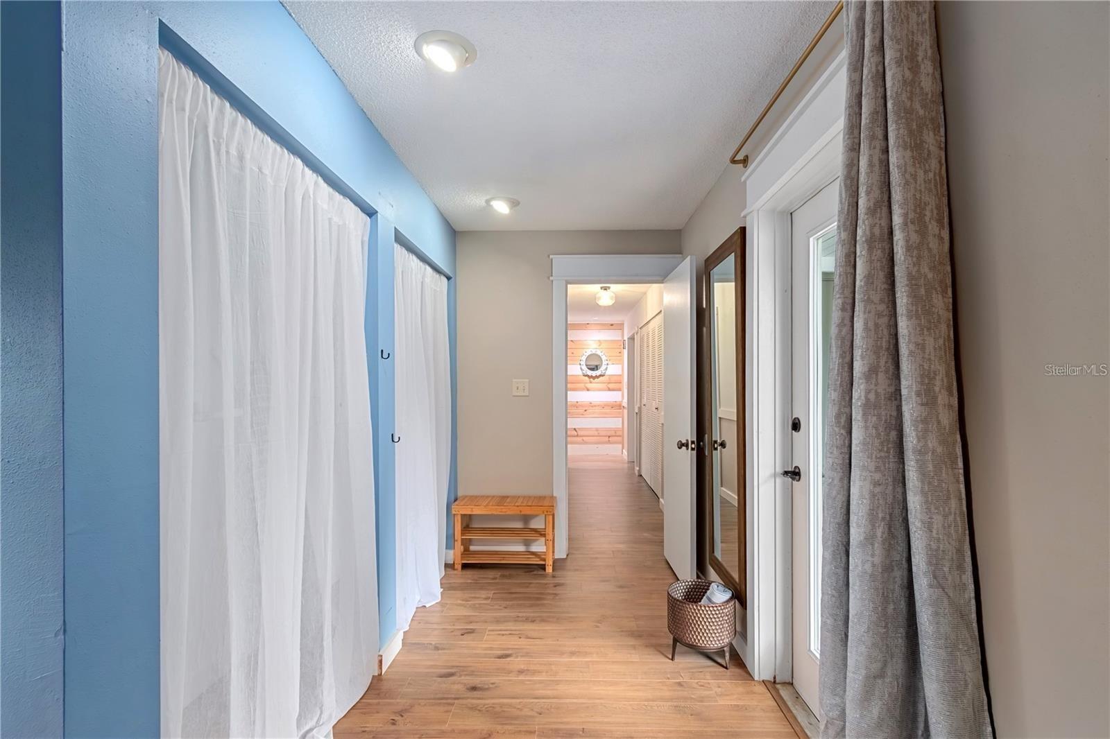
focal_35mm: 15
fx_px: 462
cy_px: 370
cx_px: 555
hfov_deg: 100.4
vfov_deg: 77.3
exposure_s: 1/1.25
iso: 250
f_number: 9
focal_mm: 10
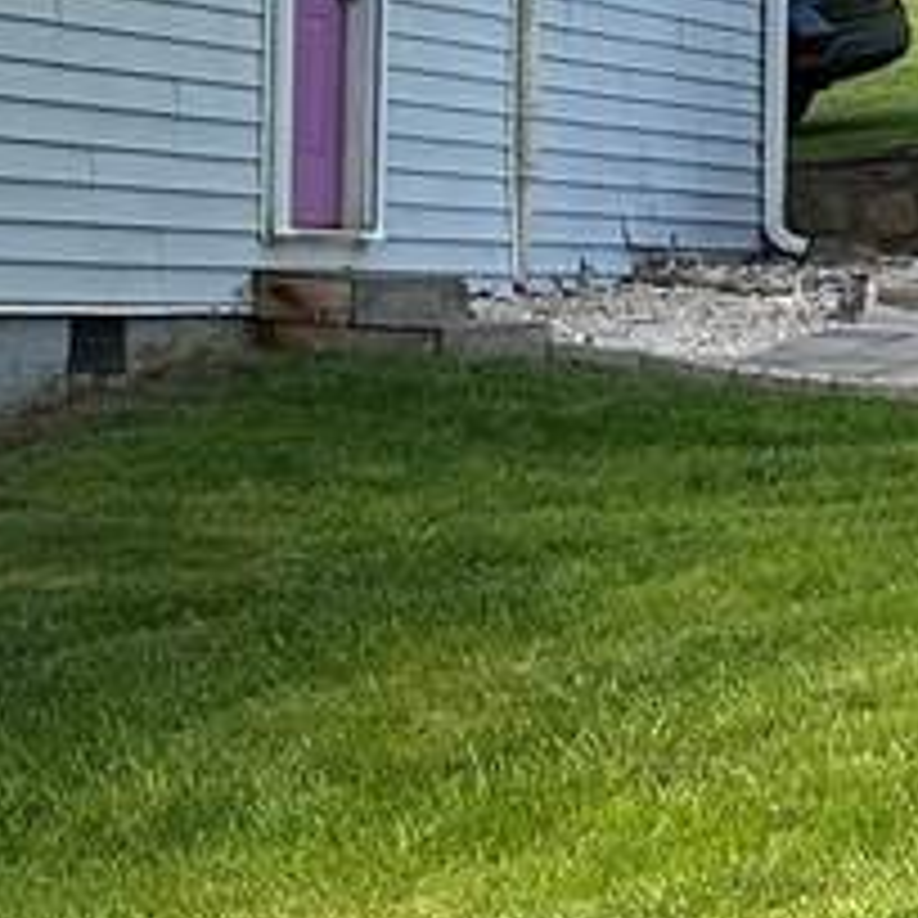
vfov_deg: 13.1
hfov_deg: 11.8
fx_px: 3990
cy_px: 158
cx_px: -909
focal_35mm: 133
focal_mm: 6.86
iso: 80
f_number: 1.78
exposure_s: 1/541
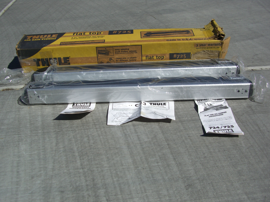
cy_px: 101
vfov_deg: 37.7
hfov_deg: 49.0
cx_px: 135
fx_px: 296
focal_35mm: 38
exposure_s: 1/800
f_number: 5.6
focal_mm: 7.9
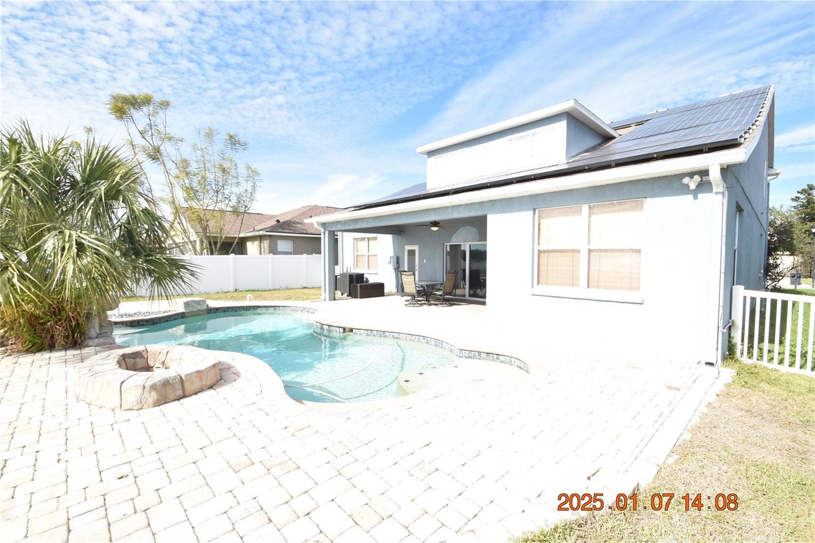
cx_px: 408
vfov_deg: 77.3
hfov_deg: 100.4
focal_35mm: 15
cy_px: 272
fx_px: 339
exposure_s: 1/320
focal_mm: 10
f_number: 9
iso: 200
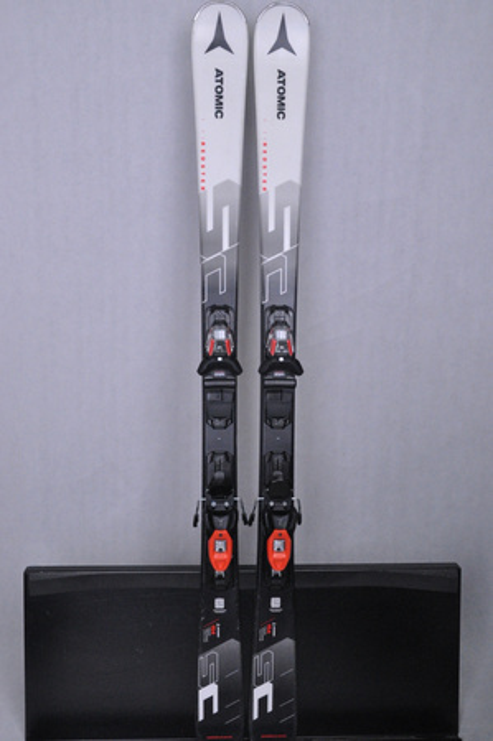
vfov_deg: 51.3
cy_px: 370
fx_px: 772
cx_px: 246
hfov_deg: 35.4
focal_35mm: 38
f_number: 9.5
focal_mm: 25
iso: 3200
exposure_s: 1/125
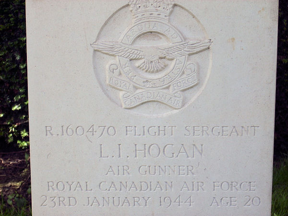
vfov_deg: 15.9
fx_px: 774
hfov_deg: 21.1
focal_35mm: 93
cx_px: 144
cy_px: 108
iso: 64
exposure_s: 1/193
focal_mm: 15.3
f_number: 4.7
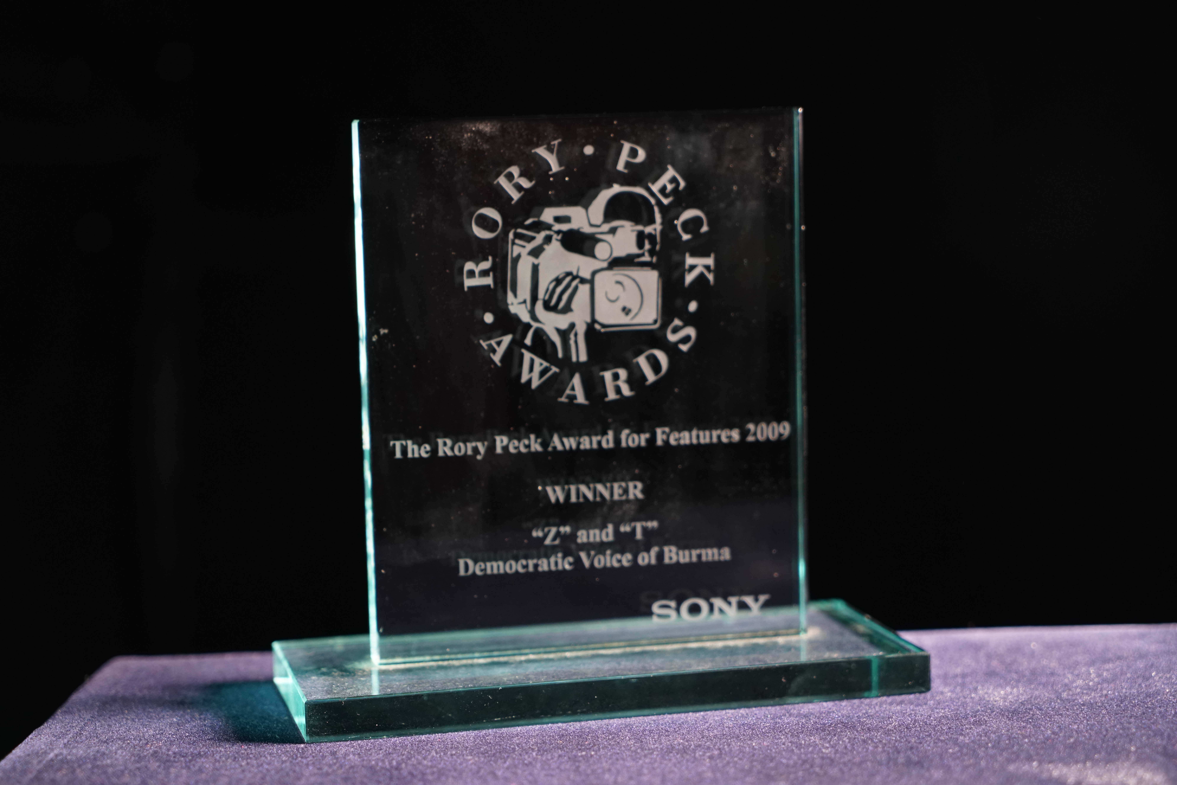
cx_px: 588
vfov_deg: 19.5
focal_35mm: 70
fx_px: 2289
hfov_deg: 28.8
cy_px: 392
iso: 1250
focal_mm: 70
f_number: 4
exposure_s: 1/60
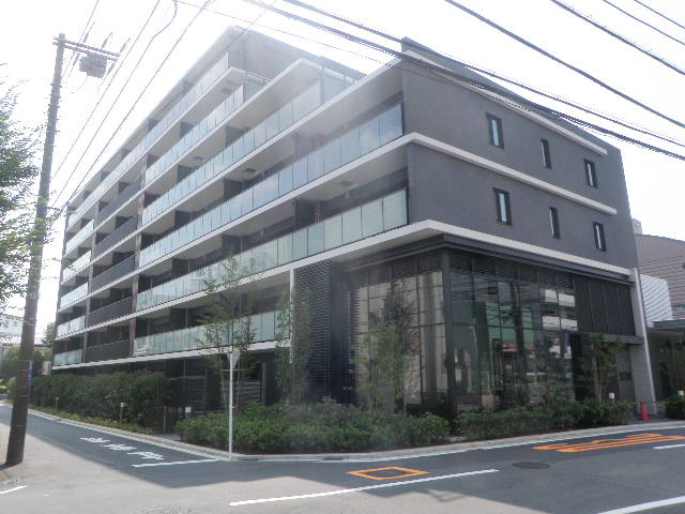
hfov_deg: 63.4
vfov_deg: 49.7
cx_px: 342
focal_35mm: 28
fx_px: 554
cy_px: 257
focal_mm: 5
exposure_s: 1/160
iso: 50
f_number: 5
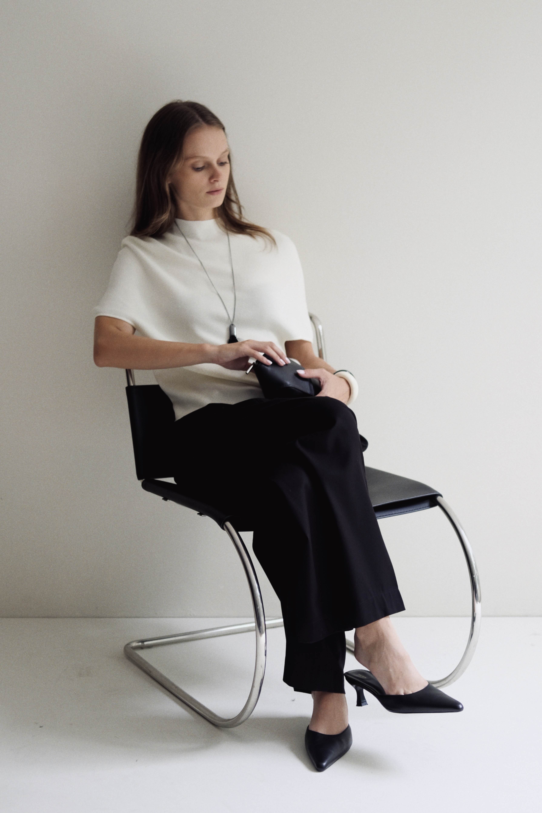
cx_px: 271
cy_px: 406
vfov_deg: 37.5
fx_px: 1197
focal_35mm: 53
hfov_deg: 25.5
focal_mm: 35
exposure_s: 1/80
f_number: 2
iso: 320
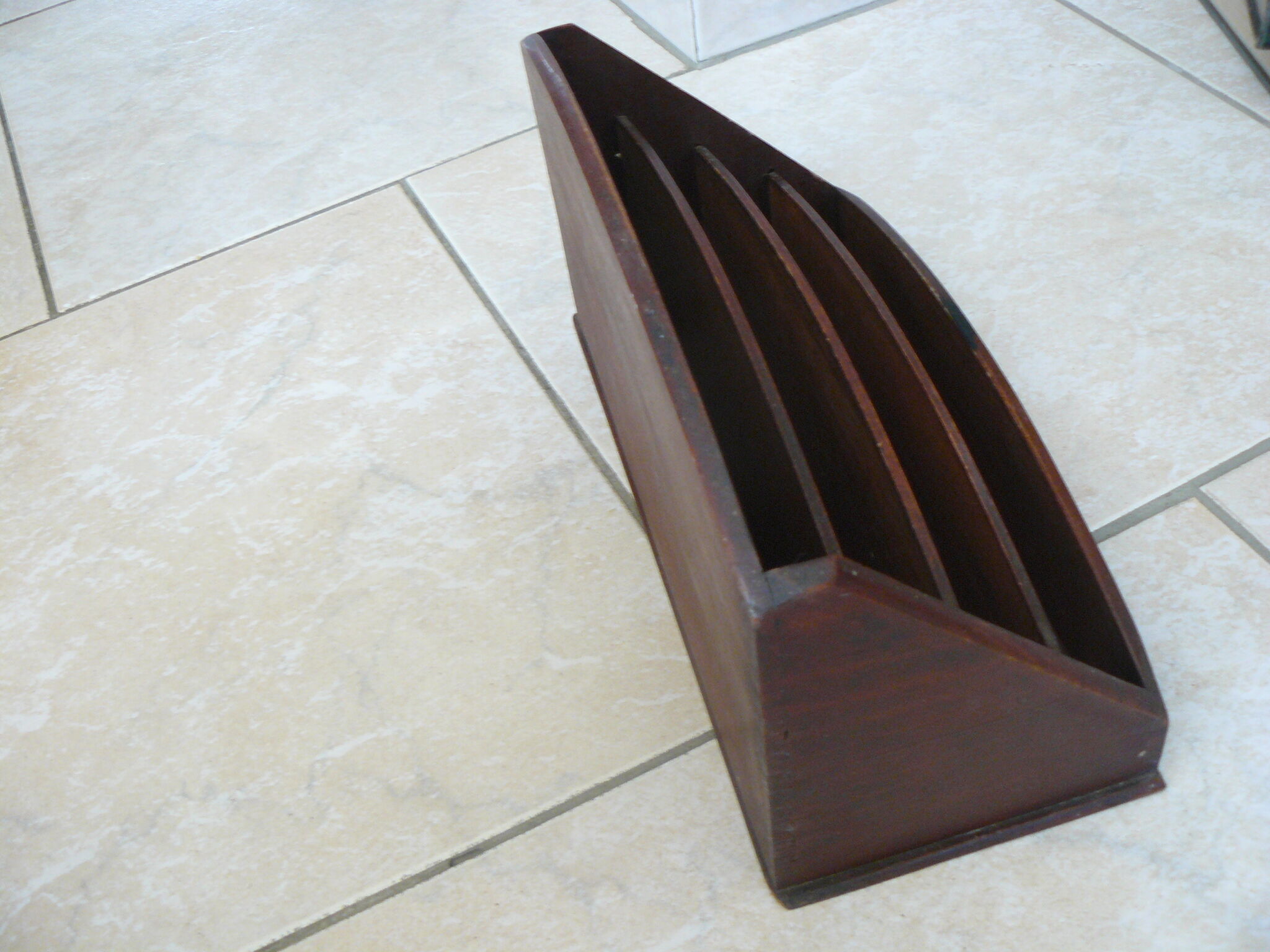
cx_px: 635
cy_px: 476
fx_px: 1321
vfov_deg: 39.7
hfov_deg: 51.4
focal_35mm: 36
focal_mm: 6
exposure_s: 1/20
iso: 200
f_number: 2.8
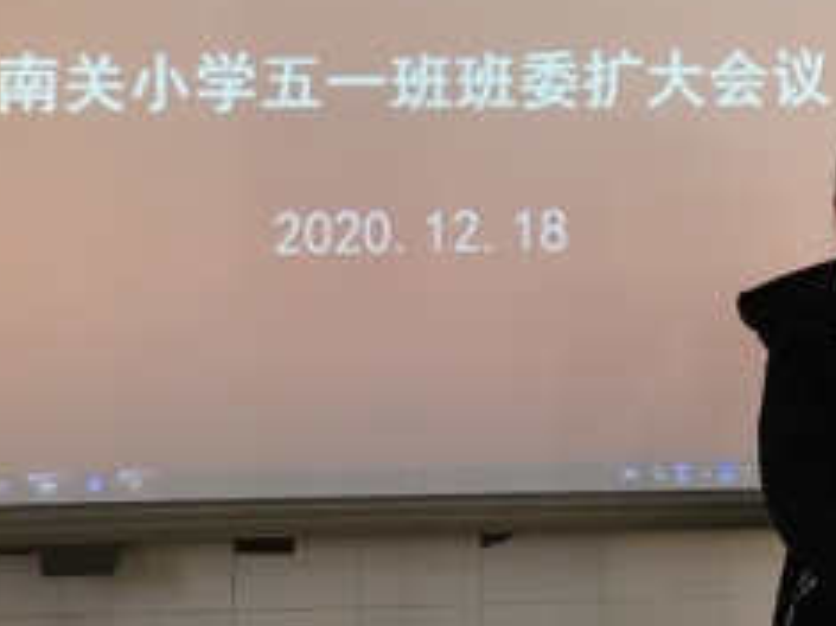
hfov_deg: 28.5
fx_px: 1641
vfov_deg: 21.2
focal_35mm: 68
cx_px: 523
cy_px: 85
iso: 25
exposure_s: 1/50
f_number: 2.2
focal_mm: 4.15
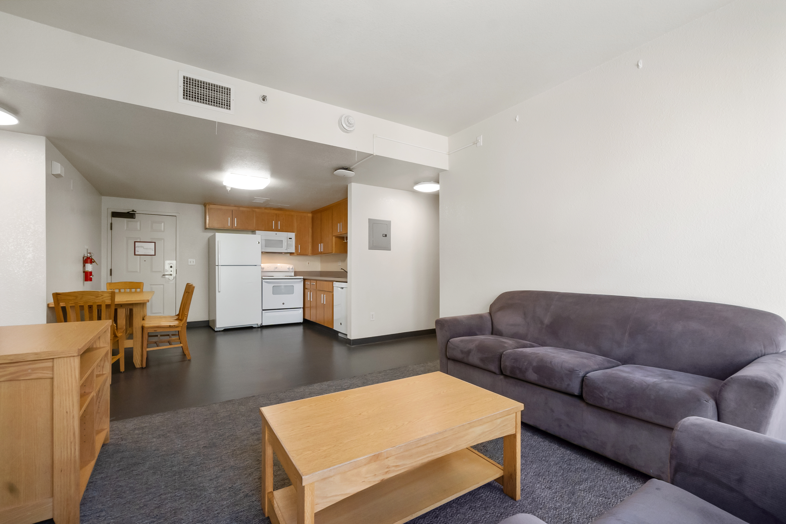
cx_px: 393
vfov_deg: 77.3
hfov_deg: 100.4
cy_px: 262
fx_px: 327
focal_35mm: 15
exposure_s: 1/30
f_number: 8
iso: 800
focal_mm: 10
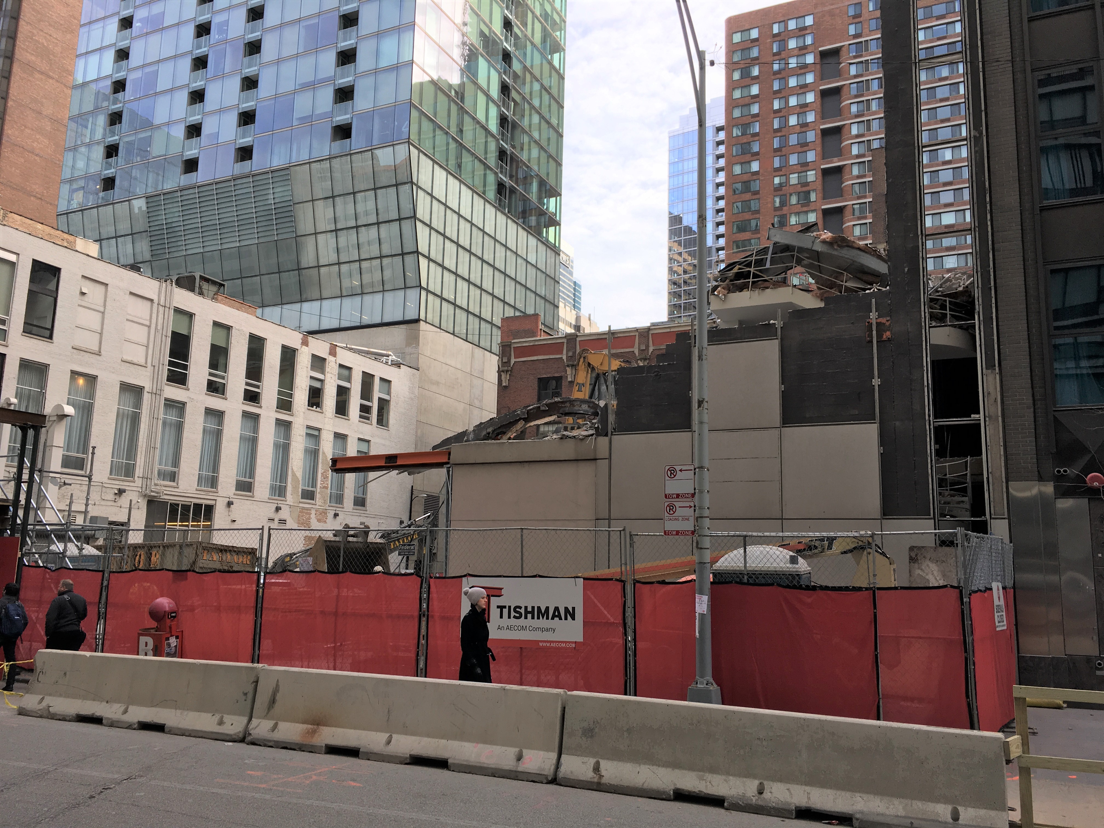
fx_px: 925
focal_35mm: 29
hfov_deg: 61.7
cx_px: 552
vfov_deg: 48.2
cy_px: 414
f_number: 2.2
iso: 25
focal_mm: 4.15
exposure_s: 1/300
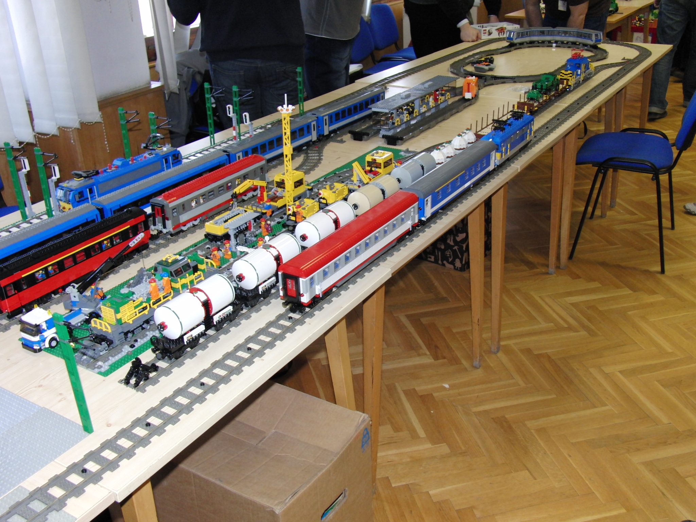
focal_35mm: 36
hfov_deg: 51.4
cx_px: 348
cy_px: 261
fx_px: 724
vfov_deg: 39.7
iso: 200
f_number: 2.7
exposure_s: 1/60
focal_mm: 7.3
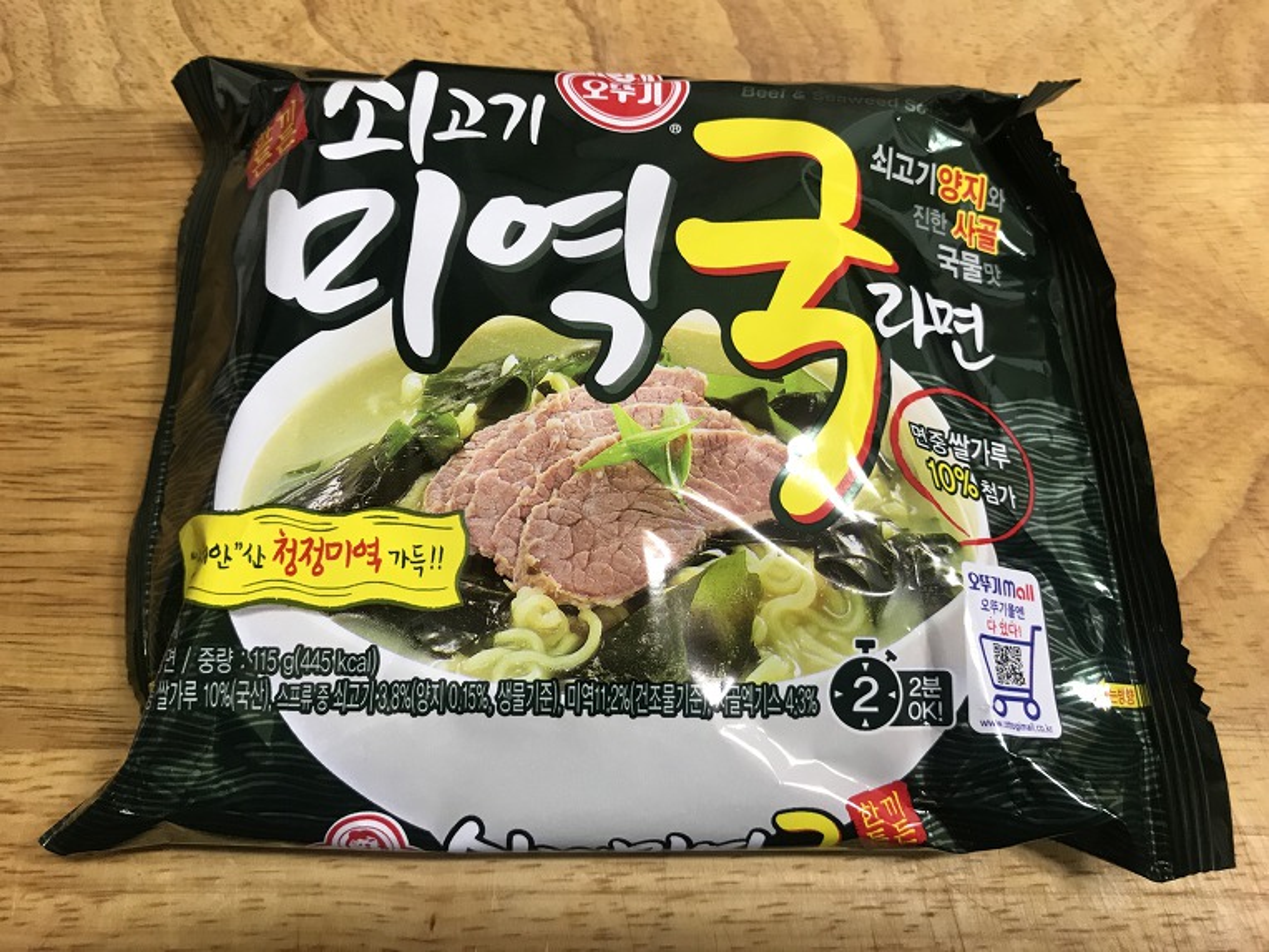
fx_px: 1026
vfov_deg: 49.7
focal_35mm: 28
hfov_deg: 63.4
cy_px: 476
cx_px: 634
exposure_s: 1/17
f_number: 1.8
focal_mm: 3.99
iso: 40
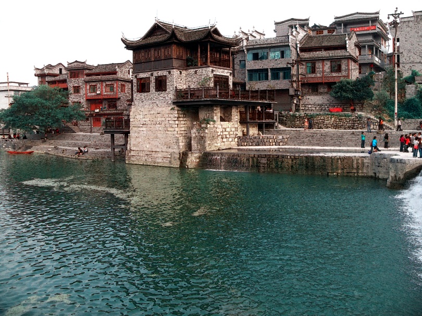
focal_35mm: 35
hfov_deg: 52.6
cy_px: 158
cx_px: 211
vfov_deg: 40.7
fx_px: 427
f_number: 3.5
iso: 100
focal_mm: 6.2
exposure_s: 1/200
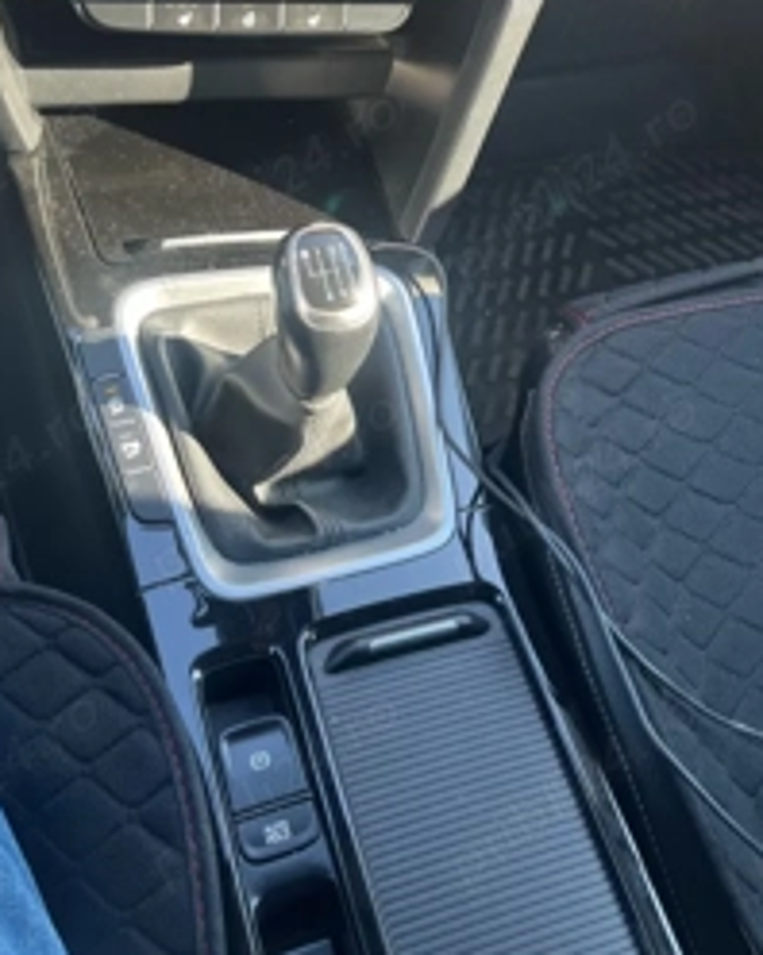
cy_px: 235
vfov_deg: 43.3
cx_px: 351
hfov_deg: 36.4
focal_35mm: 41
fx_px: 1159
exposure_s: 1/122
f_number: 1.6
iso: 64
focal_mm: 5.1
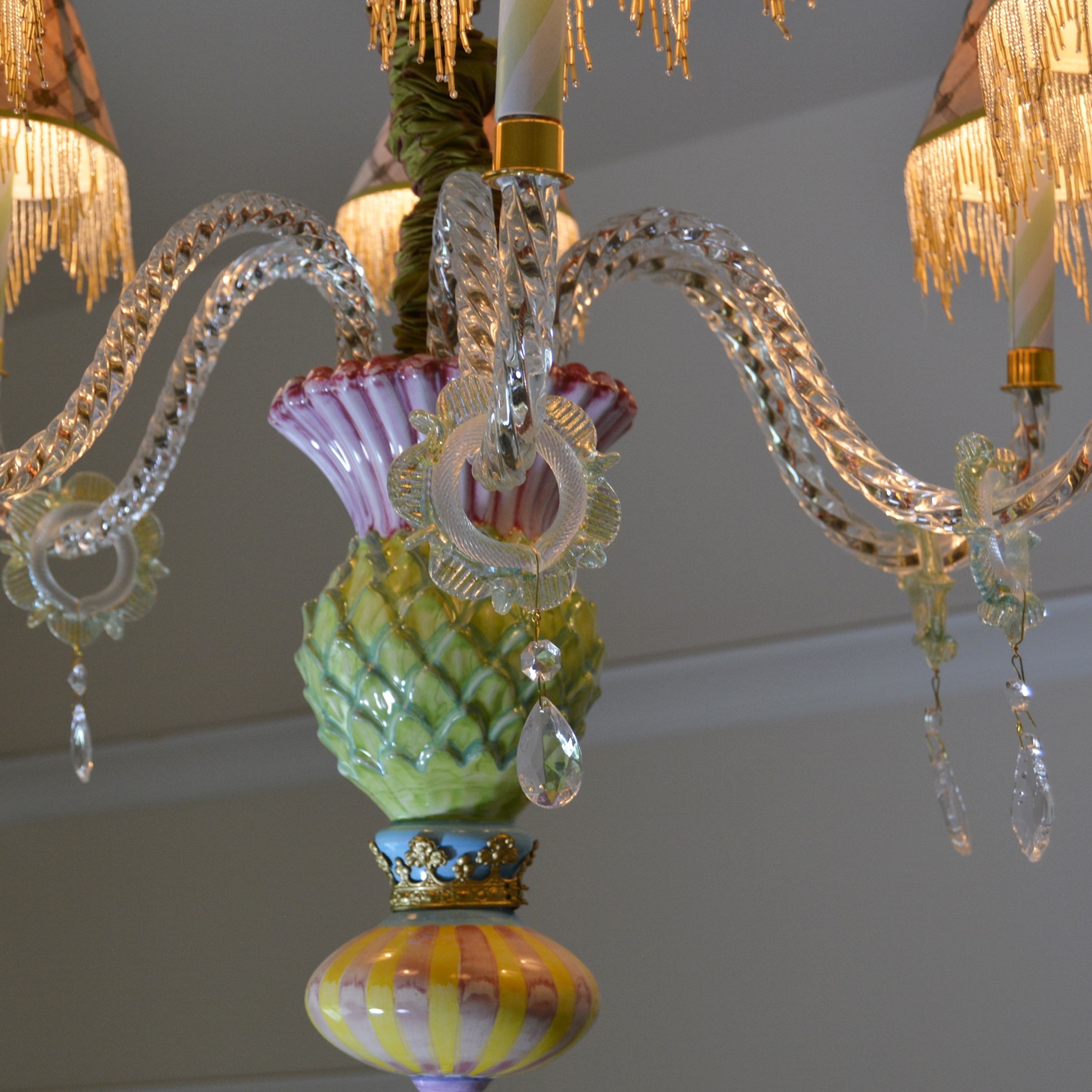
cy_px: 507
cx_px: 447
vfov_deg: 25.5
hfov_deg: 25.4
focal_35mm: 68
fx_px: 2417
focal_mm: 31
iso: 400
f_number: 4.5
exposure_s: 1/80
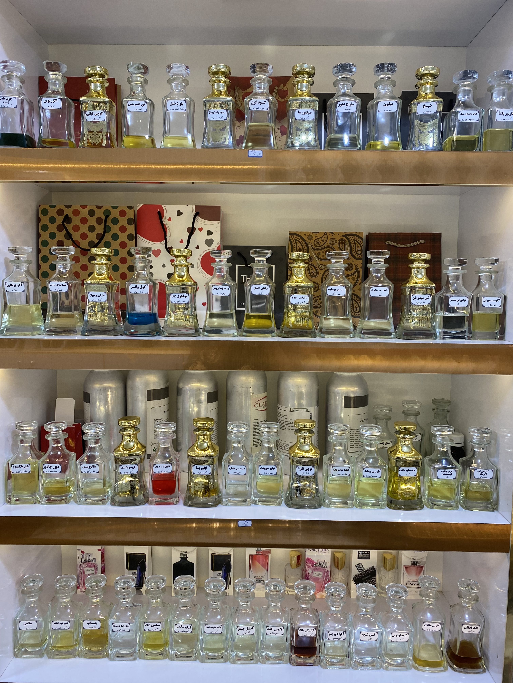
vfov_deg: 67.3
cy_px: 342
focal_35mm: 26
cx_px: 256
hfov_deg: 53.1
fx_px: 514
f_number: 1.8
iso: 80
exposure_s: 1/100
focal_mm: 4.25
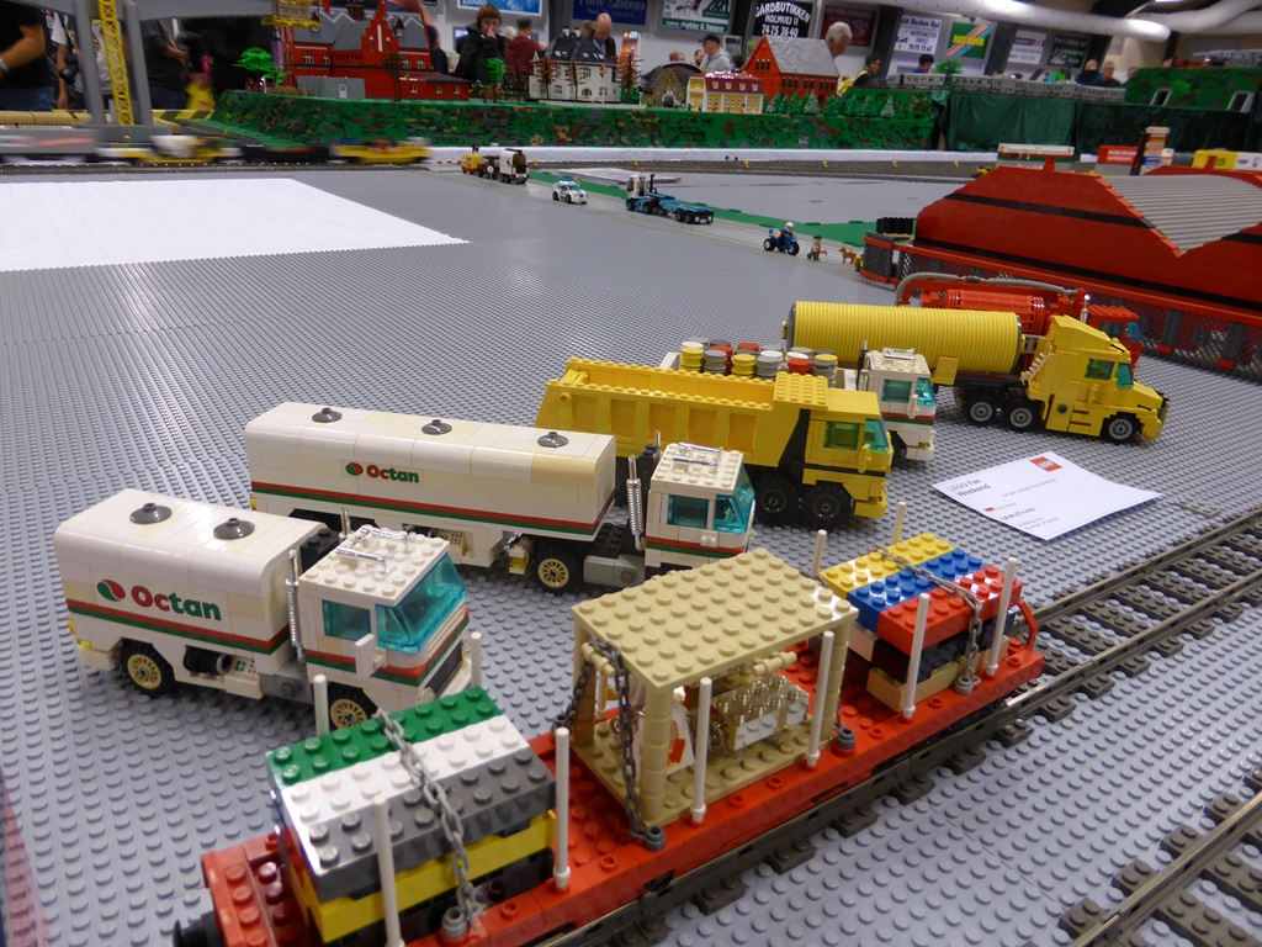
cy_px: 474
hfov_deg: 71.6
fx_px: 875
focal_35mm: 24
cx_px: 631
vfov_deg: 56.8
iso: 200
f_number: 3.3
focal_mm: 4.3
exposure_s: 1/15
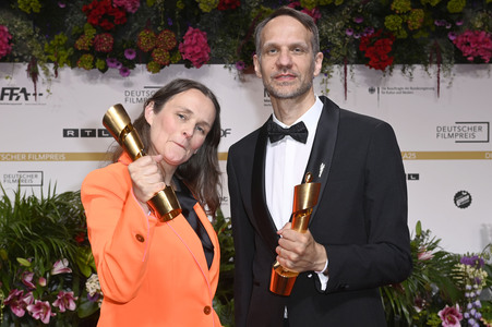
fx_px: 765
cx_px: 246
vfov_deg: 24.2
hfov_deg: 35.7
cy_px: 164
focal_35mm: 56
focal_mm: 56
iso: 1000
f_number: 6.3
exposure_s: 1/200
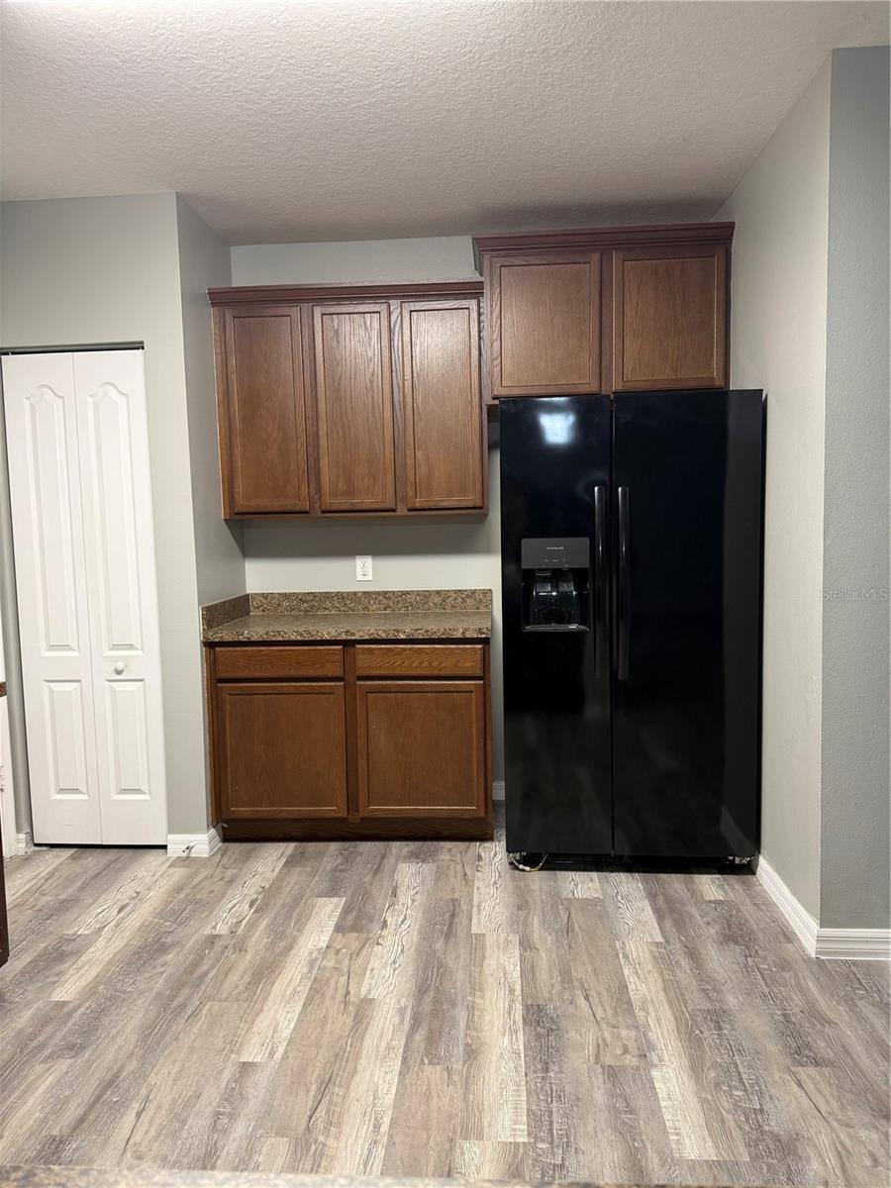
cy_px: 594
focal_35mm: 24
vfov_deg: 71.6
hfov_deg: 56.8
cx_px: 446
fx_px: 824
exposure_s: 1/60
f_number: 1.78
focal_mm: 6.76
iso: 160
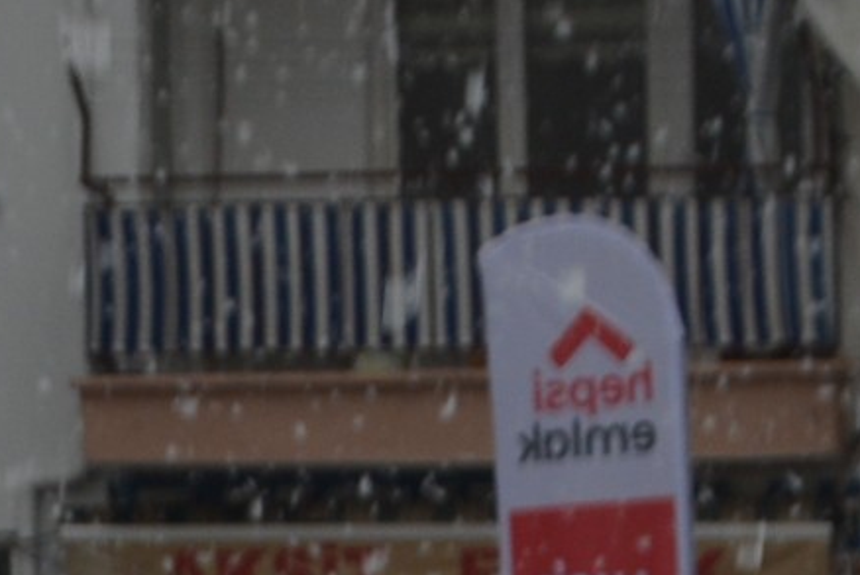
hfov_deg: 8.4
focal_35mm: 246
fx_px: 5882
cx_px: 589
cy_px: 1474
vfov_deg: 5.4
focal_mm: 24
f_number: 5.6
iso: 200
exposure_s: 1/125
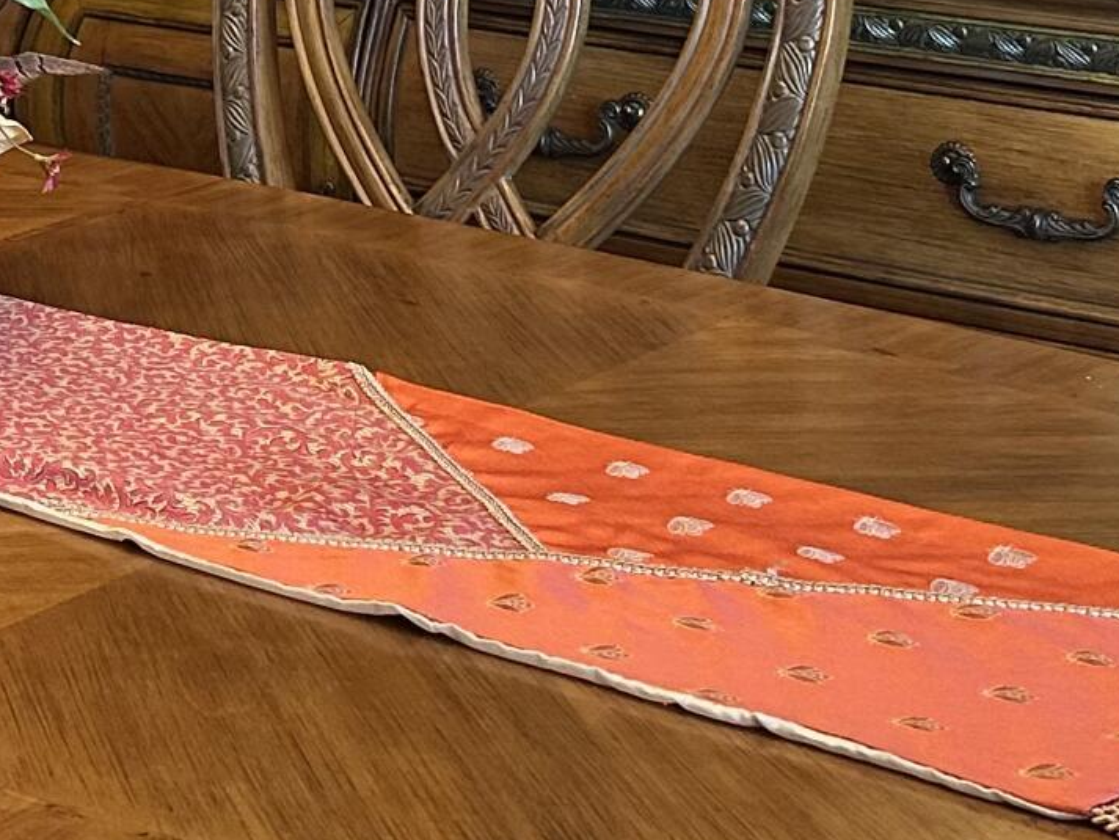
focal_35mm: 101
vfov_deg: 14.0
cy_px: -267
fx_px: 3265
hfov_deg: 18.3
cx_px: -273
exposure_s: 1/60
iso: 320
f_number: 1.78
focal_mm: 6.86
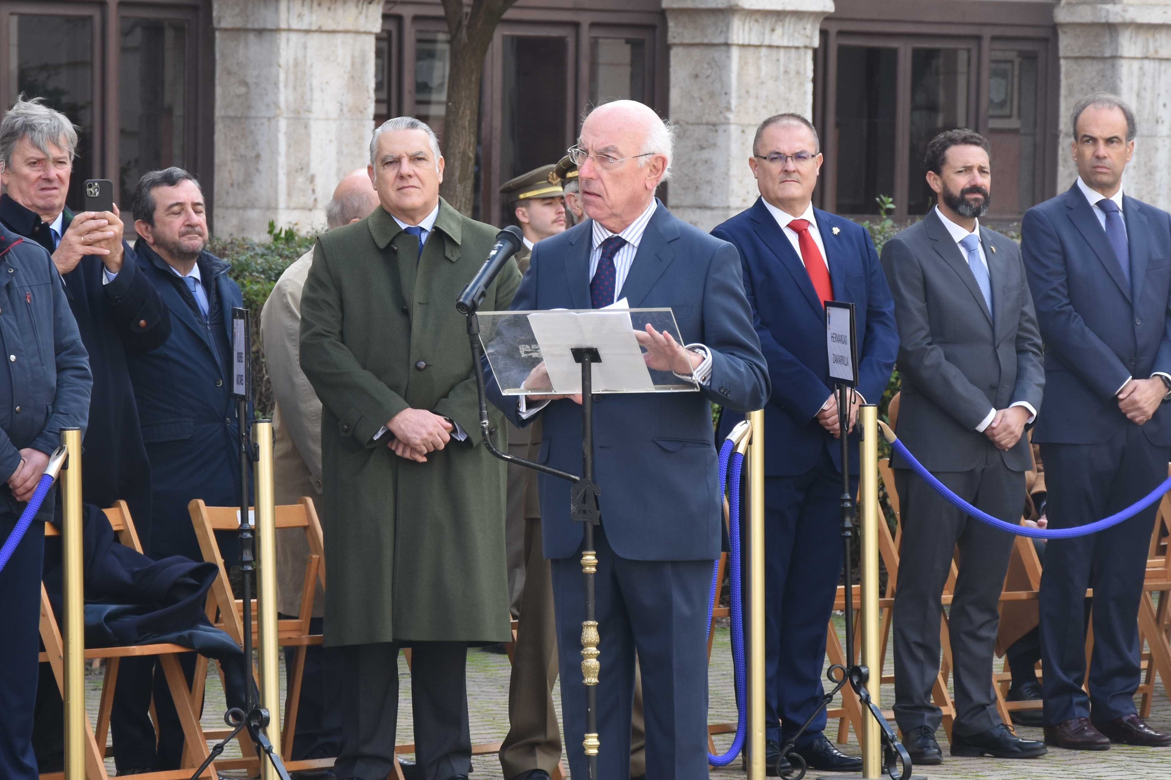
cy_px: 357
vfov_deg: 6.4
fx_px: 6960
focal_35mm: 214
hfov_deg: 9.6
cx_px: 682
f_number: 5.6
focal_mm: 90
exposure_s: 1/250
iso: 250
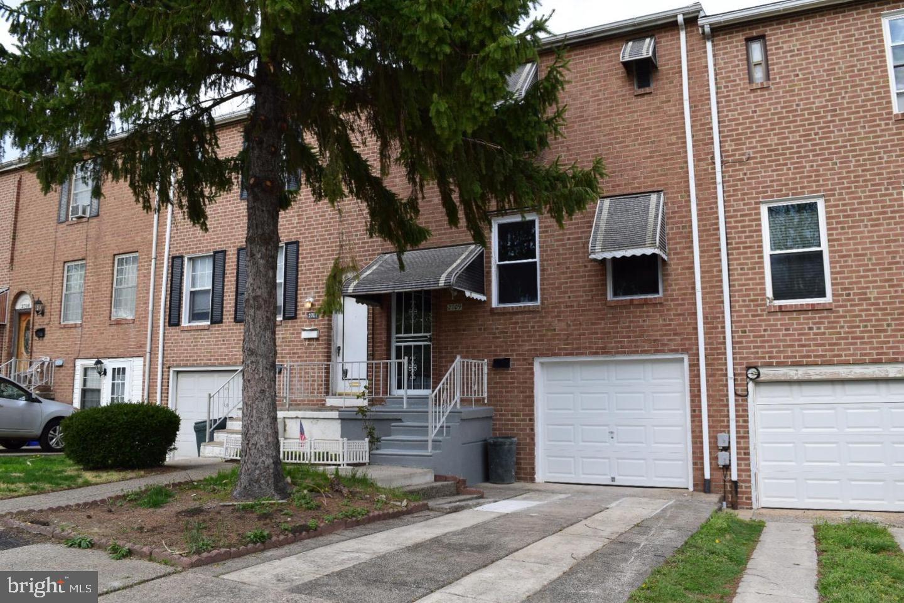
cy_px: 302
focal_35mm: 27
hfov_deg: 67.4
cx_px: 452
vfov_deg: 47.9
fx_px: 678
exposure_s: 1/250
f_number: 10
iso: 400
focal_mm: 18
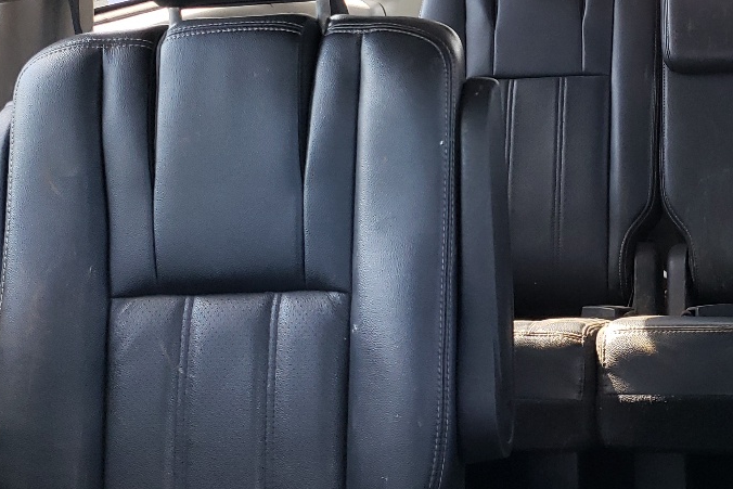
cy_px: 20
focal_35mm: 64
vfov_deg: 20.7
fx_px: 1303
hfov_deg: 30.8
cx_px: 561
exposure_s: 1/60.2
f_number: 1.5
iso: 81
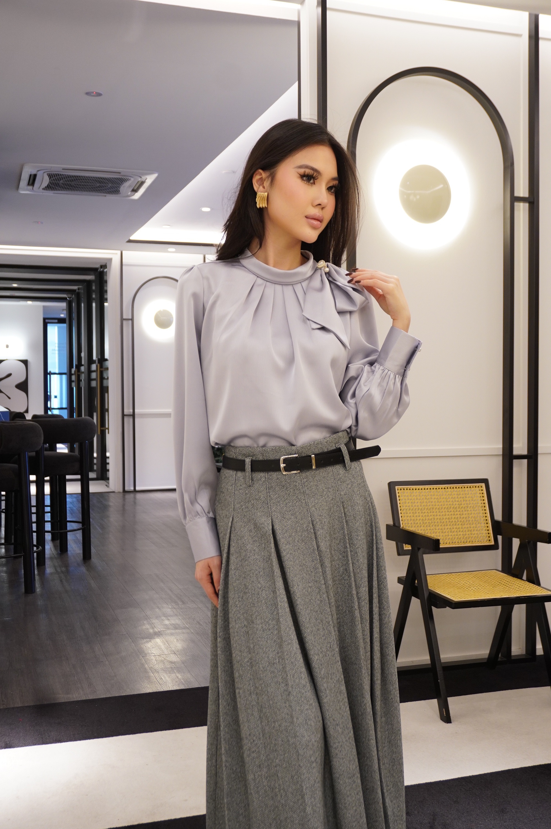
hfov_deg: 34.1
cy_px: 414
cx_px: 276
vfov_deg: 49.6
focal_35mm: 39
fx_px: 897
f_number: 5
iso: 640
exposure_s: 1/25
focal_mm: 26
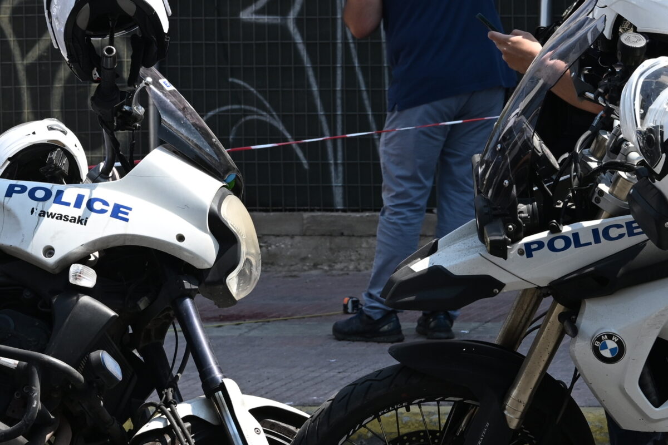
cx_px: 334
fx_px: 2449
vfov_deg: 10.4
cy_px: 222
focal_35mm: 132
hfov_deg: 15.5
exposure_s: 1/500
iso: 250
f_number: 8
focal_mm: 88
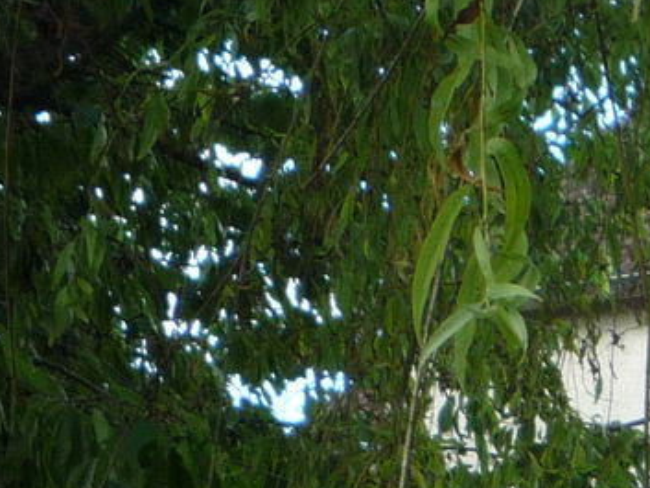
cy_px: 805
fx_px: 2555
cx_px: 1405
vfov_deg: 10.4
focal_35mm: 136
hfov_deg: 12.3
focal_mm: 5.2
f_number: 3.3
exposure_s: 1/80
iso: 100
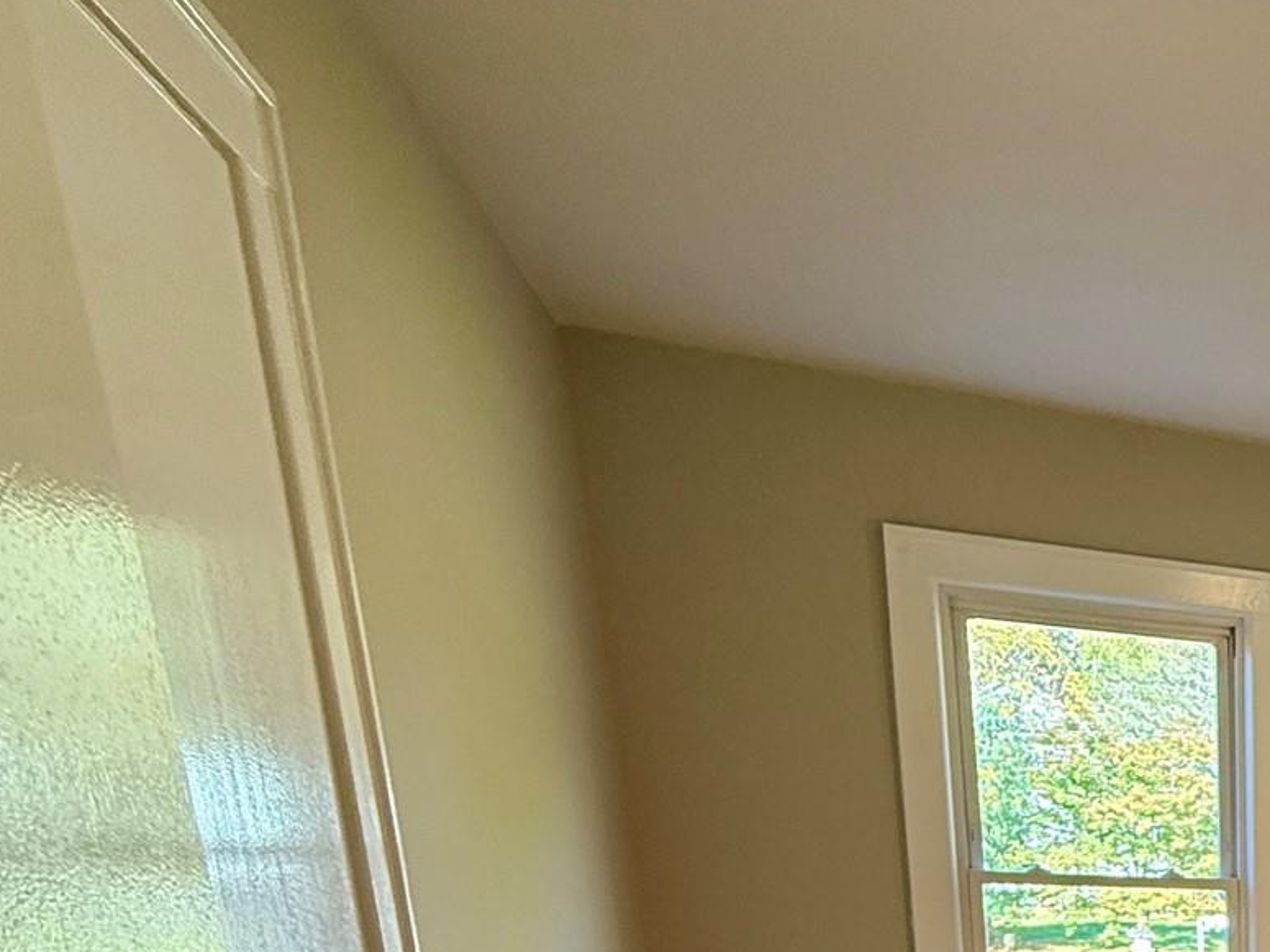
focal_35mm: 37
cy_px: 1235
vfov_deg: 30.5
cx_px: 1522
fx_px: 1357
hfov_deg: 37.7
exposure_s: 1/99
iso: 250
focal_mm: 2.22
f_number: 2.2
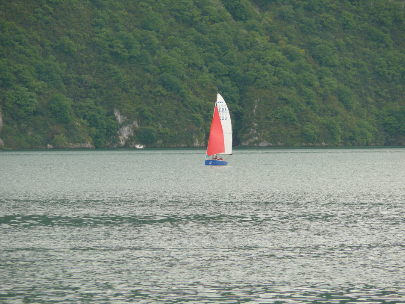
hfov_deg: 4.7
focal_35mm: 421
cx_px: 202
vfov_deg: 3.5
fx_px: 4926
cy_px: 152
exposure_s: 1/250
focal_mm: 88.8
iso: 100
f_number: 5
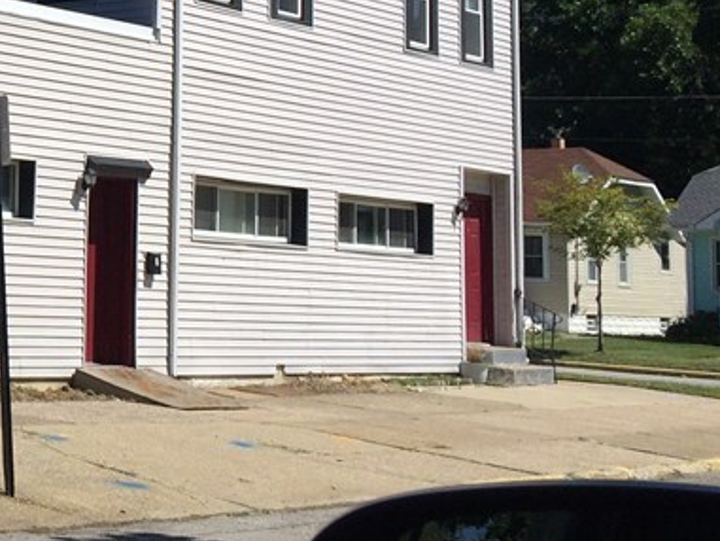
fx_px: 1623
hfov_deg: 22.4
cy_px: 11
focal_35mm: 78
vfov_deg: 18.5
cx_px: -214
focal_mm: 4.15
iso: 32
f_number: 2.2
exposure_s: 1/3731
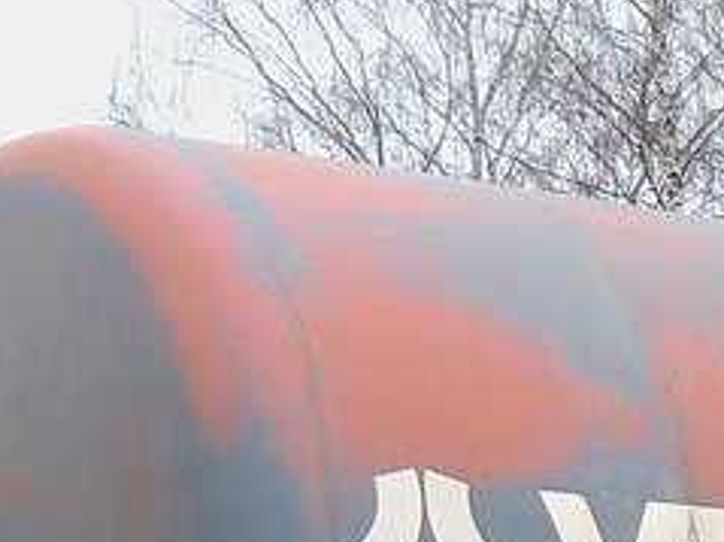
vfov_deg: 8.2
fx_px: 3679
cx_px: 1027
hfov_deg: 10.9
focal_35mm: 176
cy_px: 908
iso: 100
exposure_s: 1/80
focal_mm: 6.2
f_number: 3.3
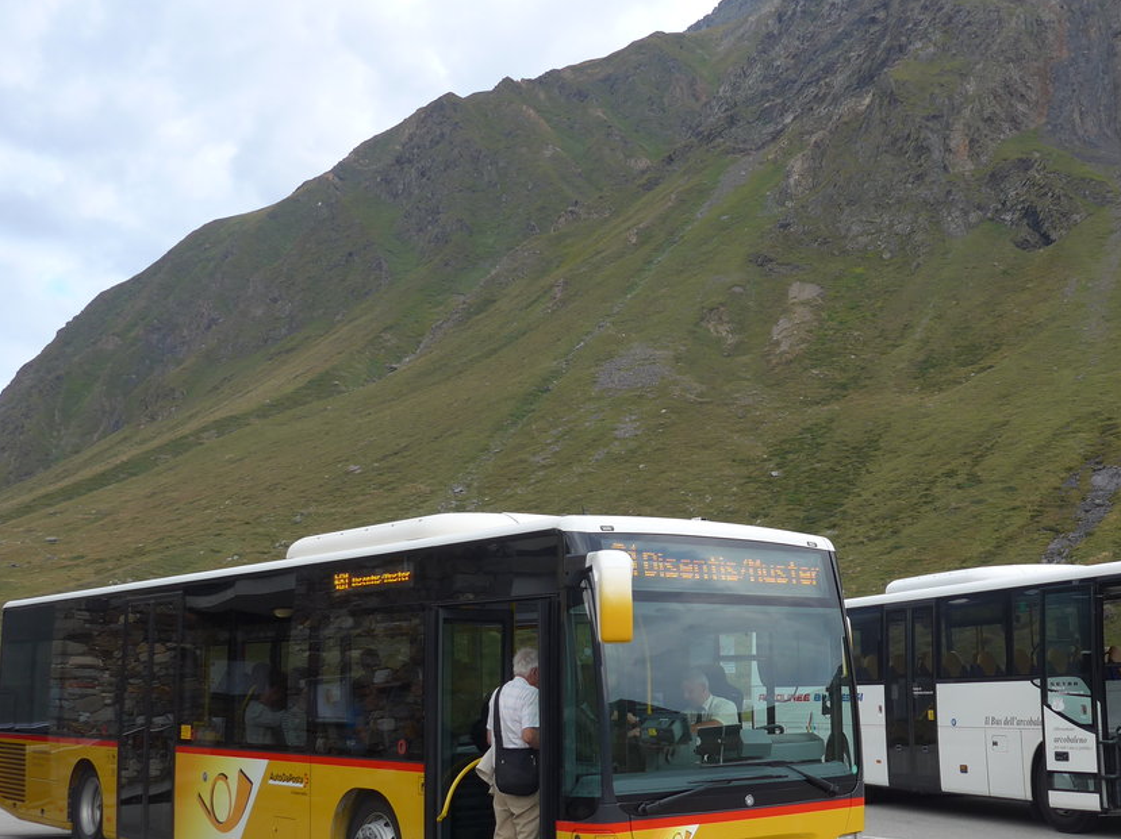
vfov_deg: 34.2
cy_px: 508
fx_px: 1360
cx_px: 723
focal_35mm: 42
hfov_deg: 44.3
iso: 80
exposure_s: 1/320
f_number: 2.8
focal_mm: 6
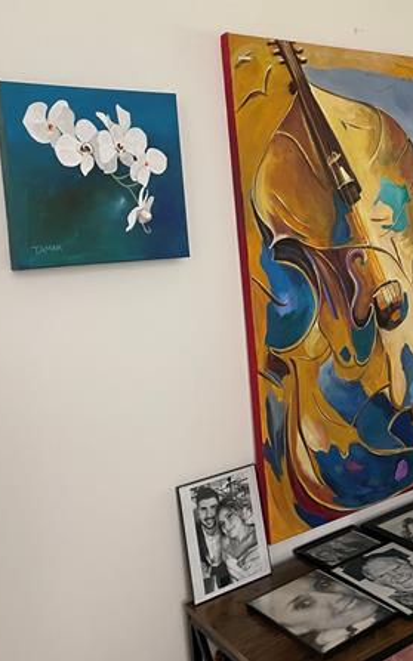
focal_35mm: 37
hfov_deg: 34.0
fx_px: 667
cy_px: 278
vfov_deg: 52.5
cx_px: 287
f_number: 1.6
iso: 500
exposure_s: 1/40
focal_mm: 4.2
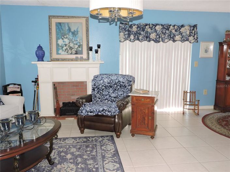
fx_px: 199
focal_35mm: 30
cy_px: 86
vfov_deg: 46.8
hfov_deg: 60.0
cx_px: 115
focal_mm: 5.4
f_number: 3.1
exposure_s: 1/30
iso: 200
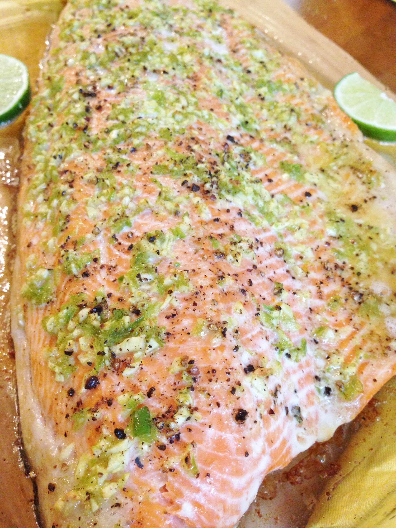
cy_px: 264
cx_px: 198
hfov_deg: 42.9
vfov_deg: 55.4
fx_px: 503
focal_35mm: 33
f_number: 2.4
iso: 250
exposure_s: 1/20
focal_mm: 4.12
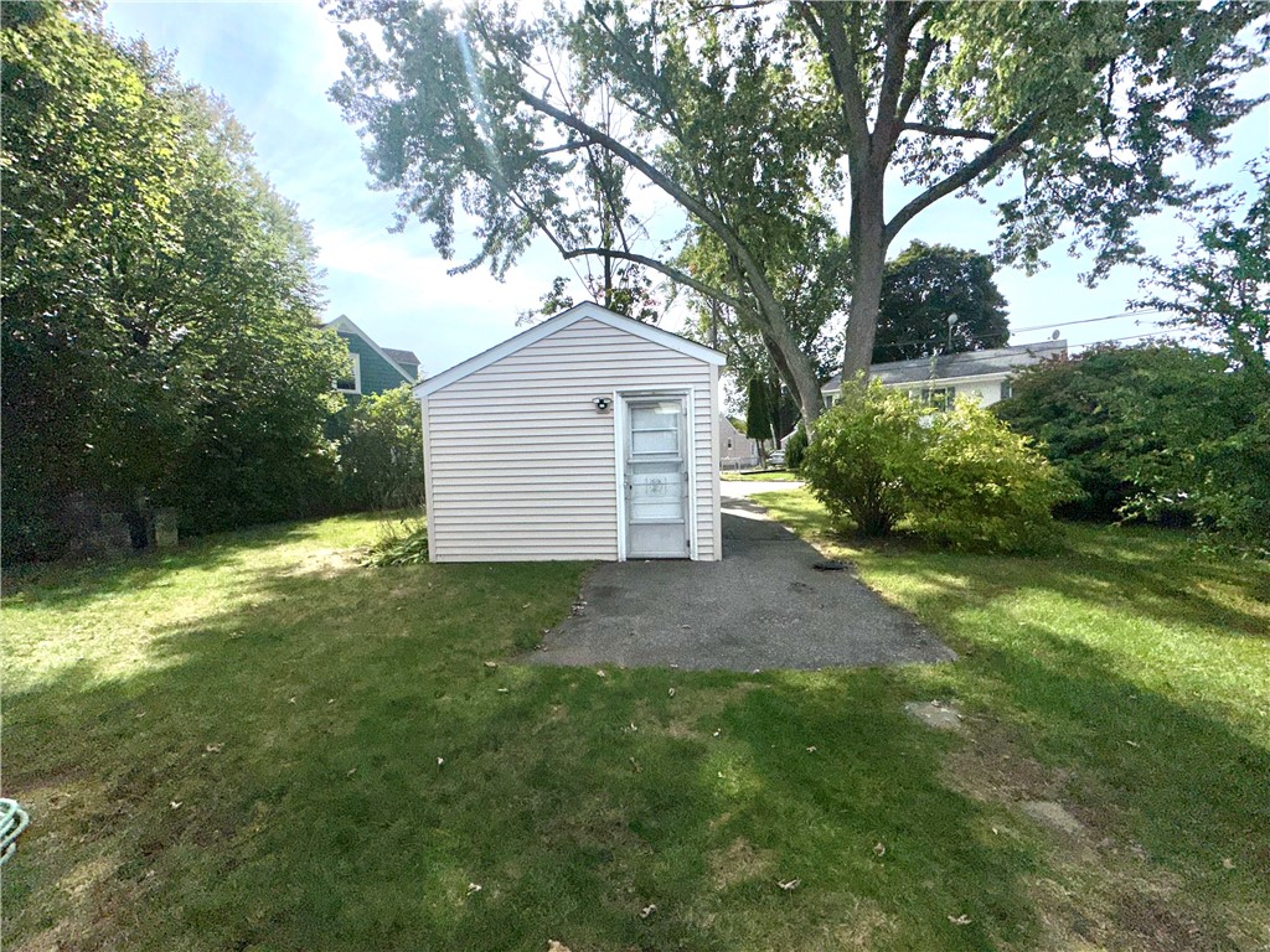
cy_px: 476
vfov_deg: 85.7
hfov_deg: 102.1
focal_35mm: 14
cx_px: 635
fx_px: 514
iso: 32
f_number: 2.2
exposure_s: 1/7813
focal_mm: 2.22
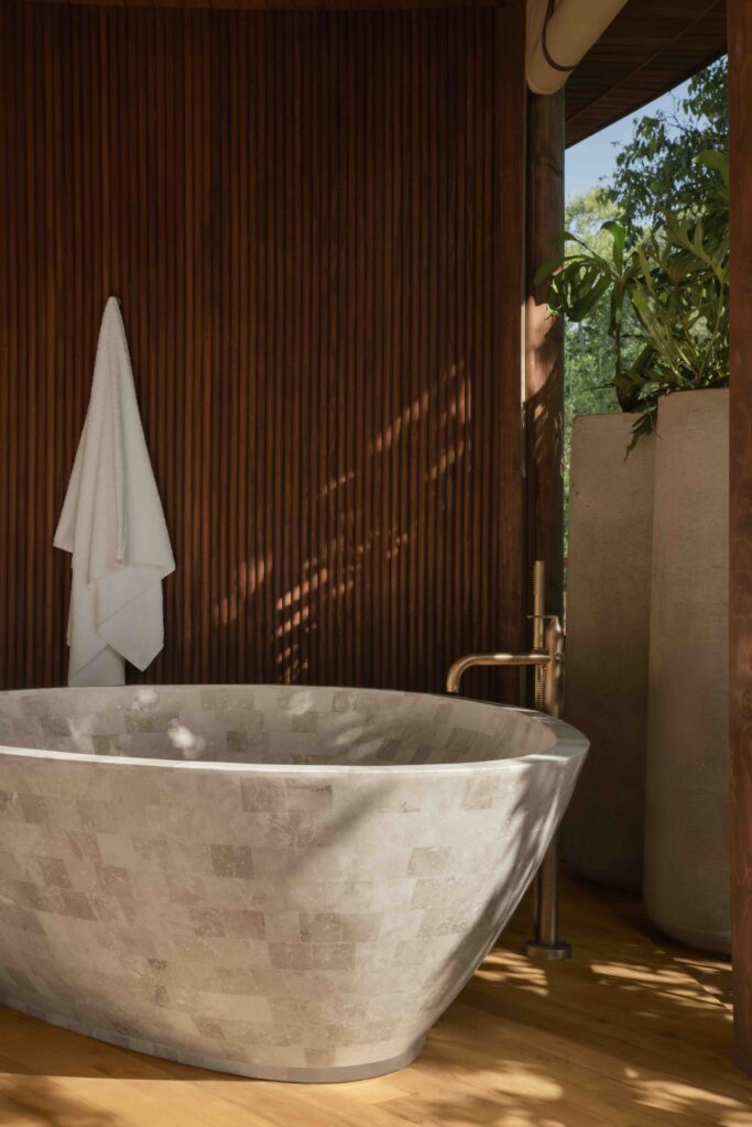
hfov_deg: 26.5
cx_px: 376
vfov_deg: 38.9
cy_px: 564
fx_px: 1597
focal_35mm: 51
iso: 125
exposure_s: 1/30
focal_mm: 51
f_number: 9
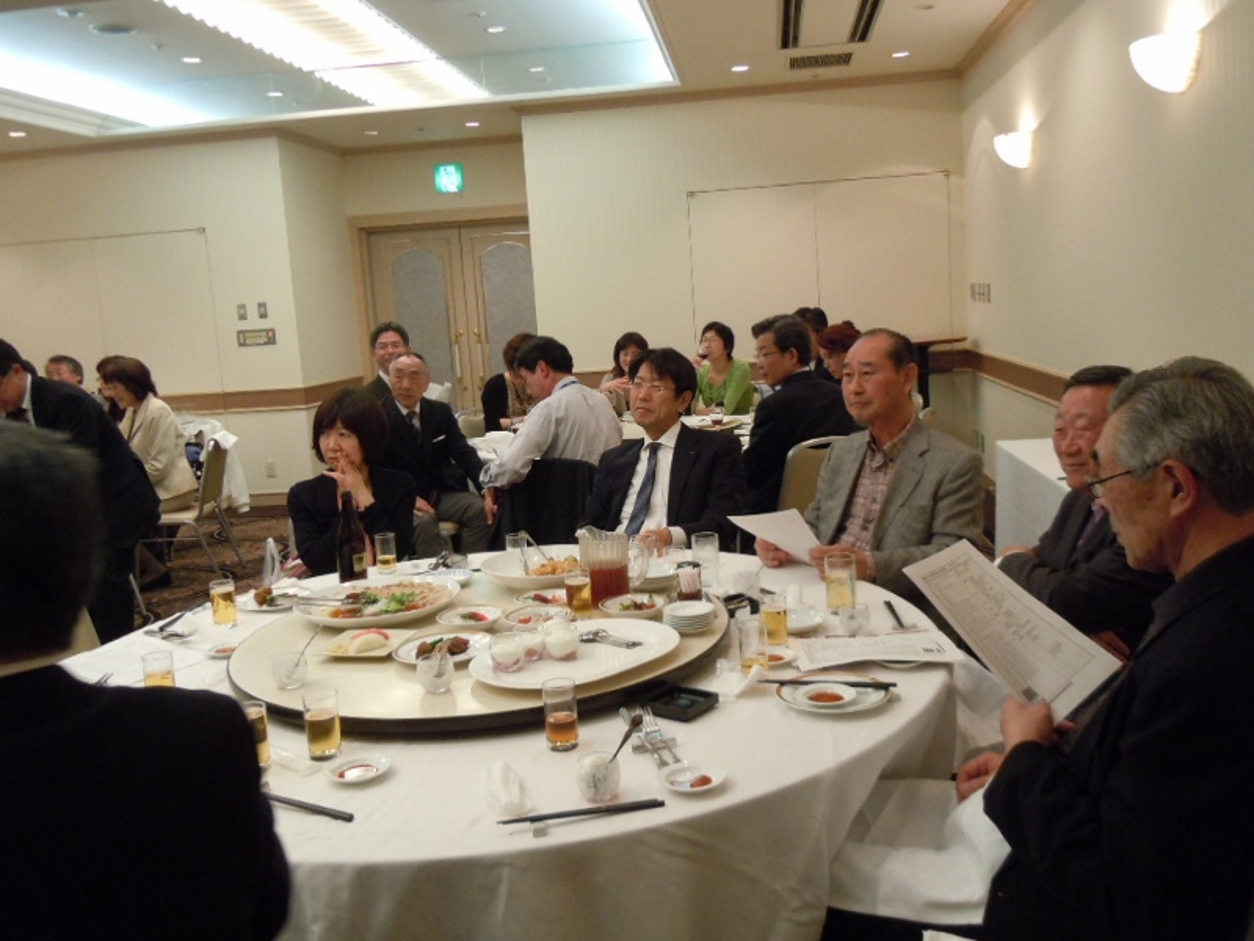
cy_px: 470
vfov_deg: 46.8
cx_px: 627
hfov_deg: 60.0
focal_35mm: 30
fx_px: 1087
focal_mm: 5.4
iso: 400
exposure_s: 1/30
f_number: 3.5
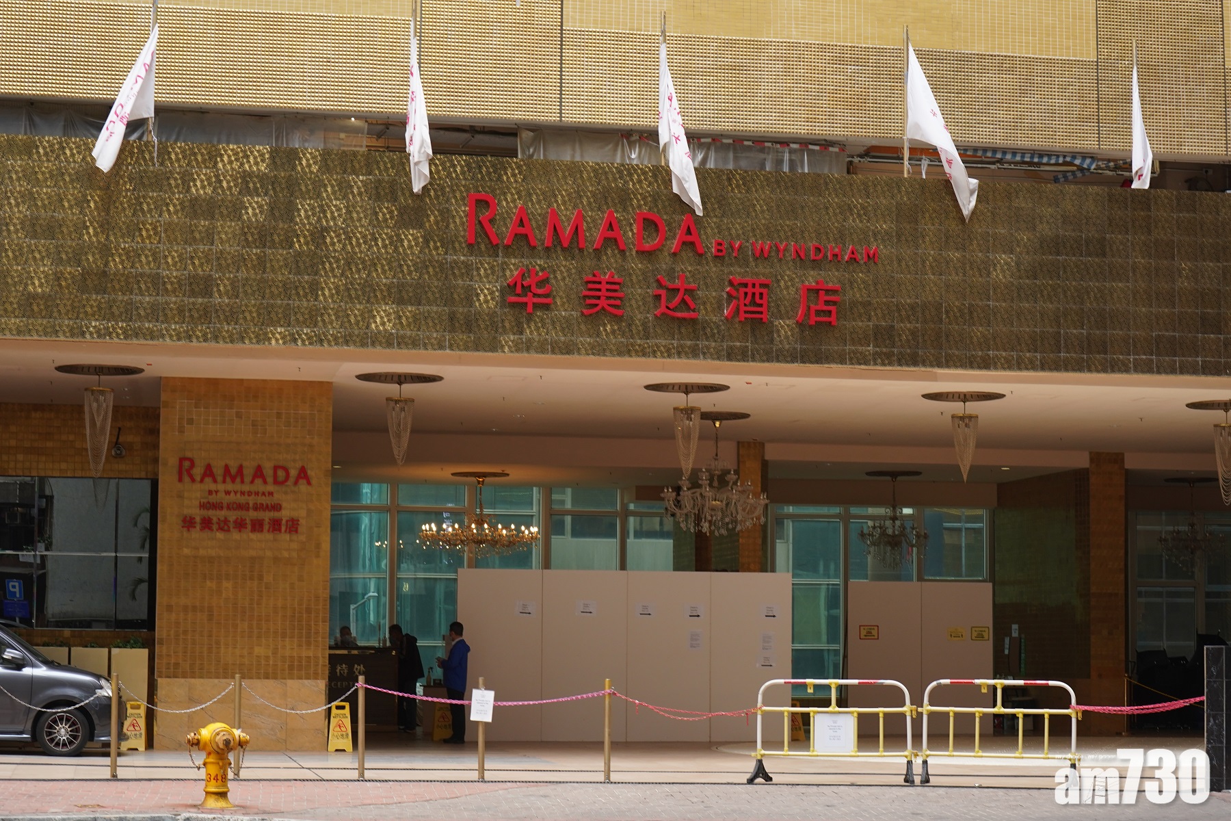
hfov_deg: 28.8
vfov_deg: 19.5
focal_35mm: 70
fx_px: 2393
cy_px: 410
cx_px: 616
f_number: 6.3
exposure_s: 1/125
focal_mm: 70
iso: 800
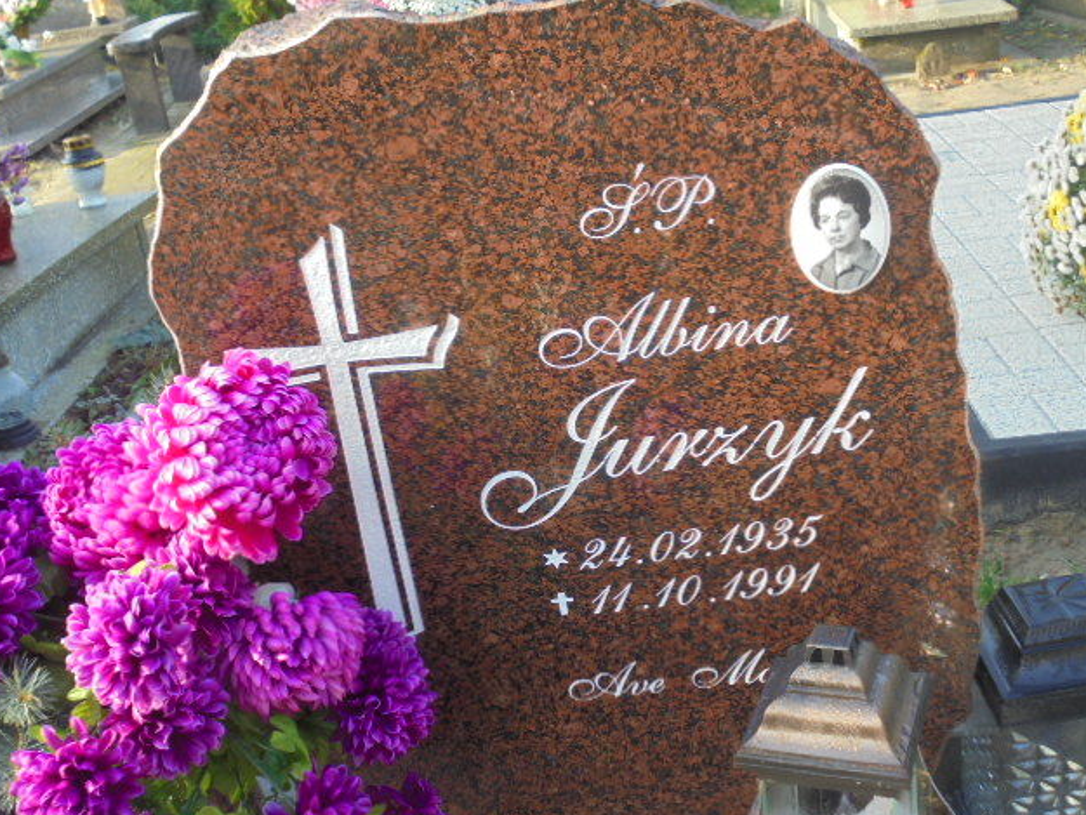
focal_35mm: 44
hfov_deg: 42.9
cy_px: 403
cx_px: 535
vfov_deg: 32.9
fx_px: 1381
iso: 100
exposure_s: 1/50
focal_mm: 7.8
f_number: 4.5
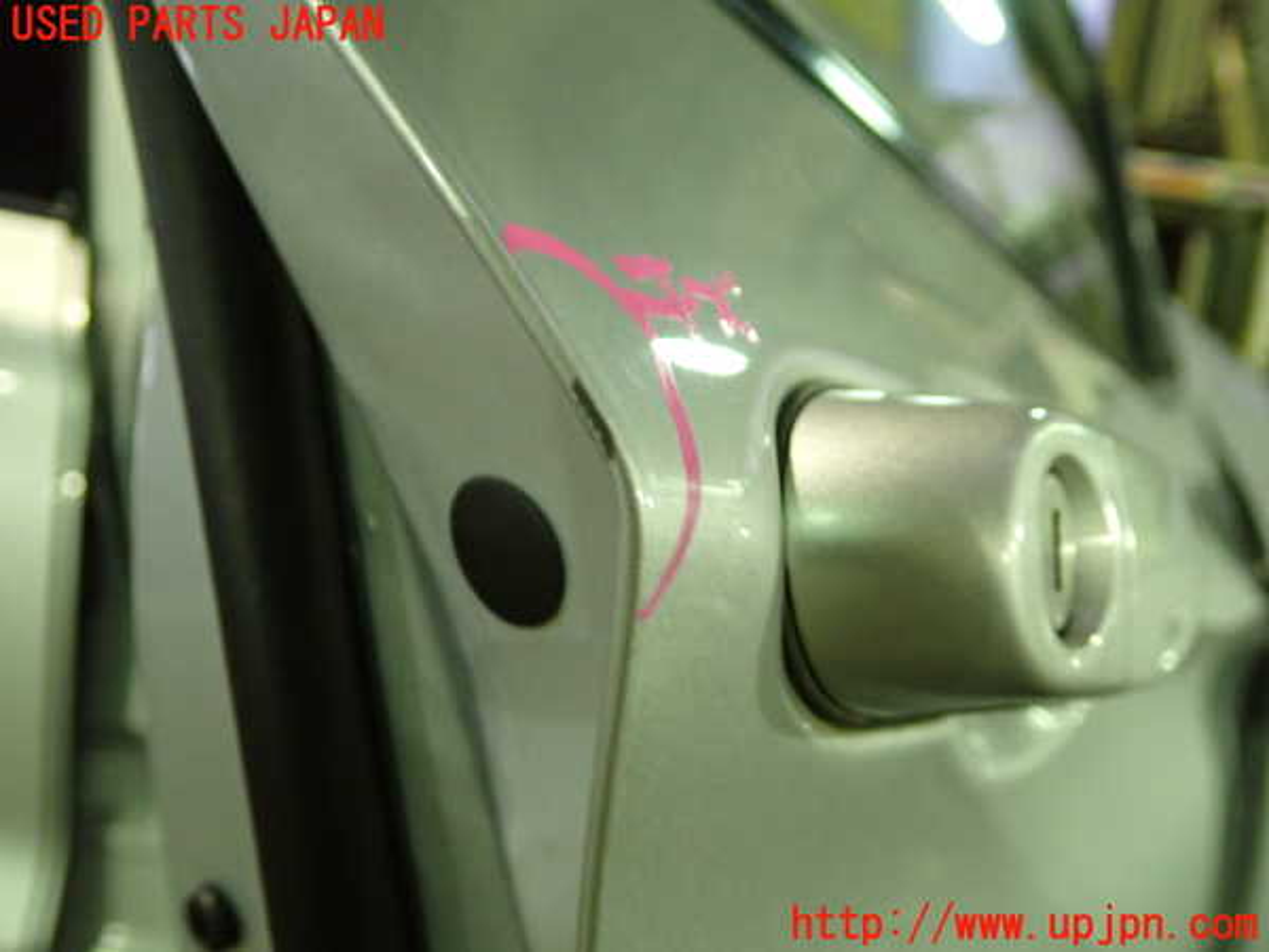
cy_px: 476
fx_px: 1100
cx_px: 634
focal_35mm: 30
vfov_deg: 46.8
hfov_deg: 60.0
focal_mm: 5.4
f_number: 2.3
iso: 800
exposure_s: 1/20
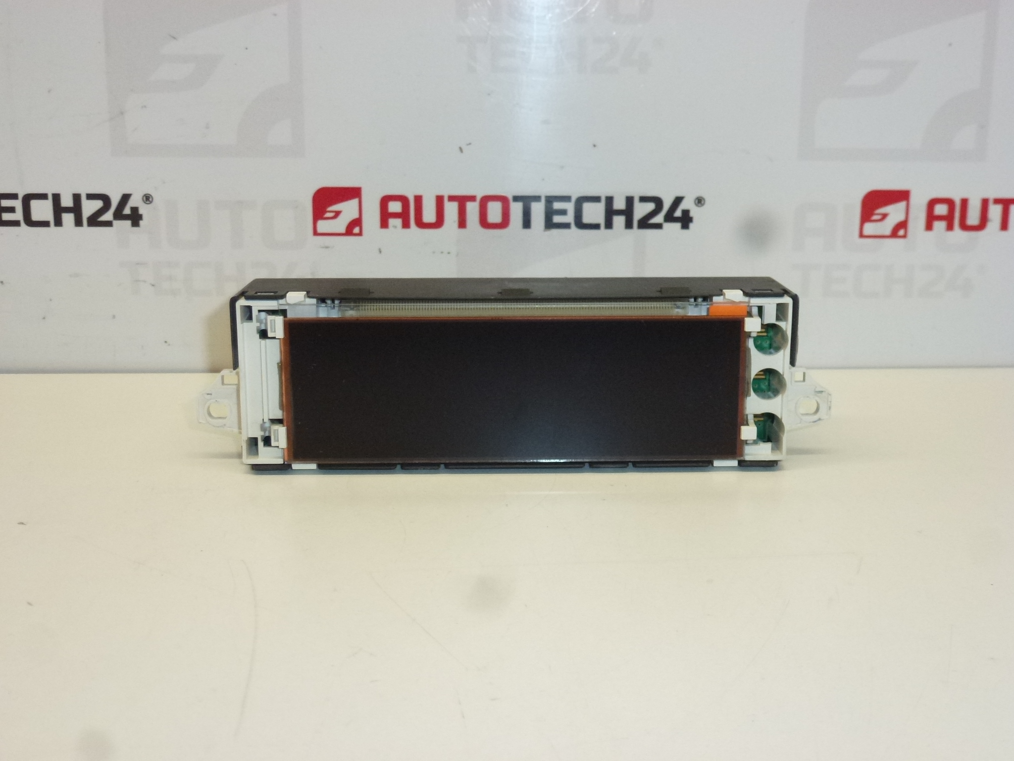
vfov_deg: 32.2
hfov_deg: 42.1
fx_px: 1318
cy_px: 380
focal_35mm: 45
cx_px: 507
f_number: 4
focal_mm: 8
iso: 400
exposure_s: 1/250
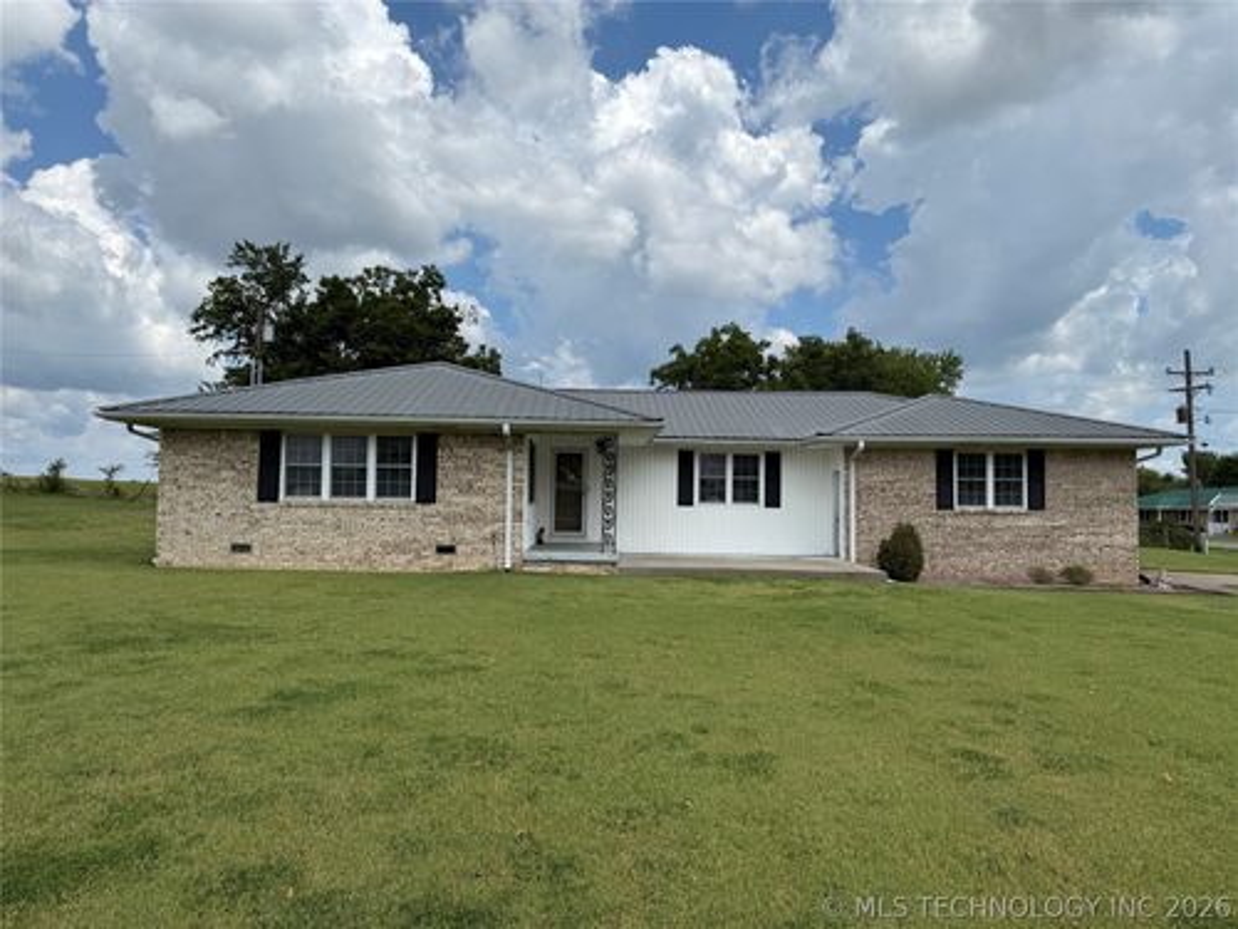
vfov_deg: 56.8
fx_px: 858
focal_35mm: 24
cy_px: 464
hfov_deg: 71.6
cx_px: 619
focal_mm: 6.76
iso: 80
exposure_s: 1/6711
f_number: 1.78
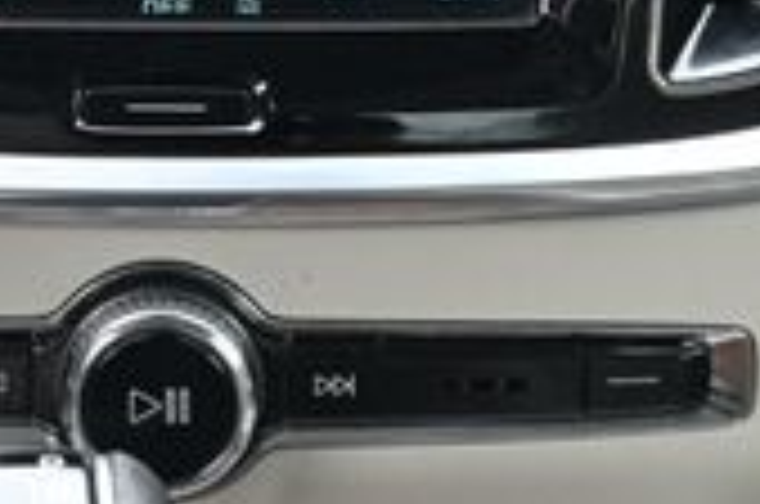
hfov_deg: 8.4
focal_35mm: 245
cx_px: 211
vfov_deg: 5.5
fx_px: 5160
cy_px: -284
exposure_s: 1/125
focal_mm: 43
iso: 1600
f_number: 6
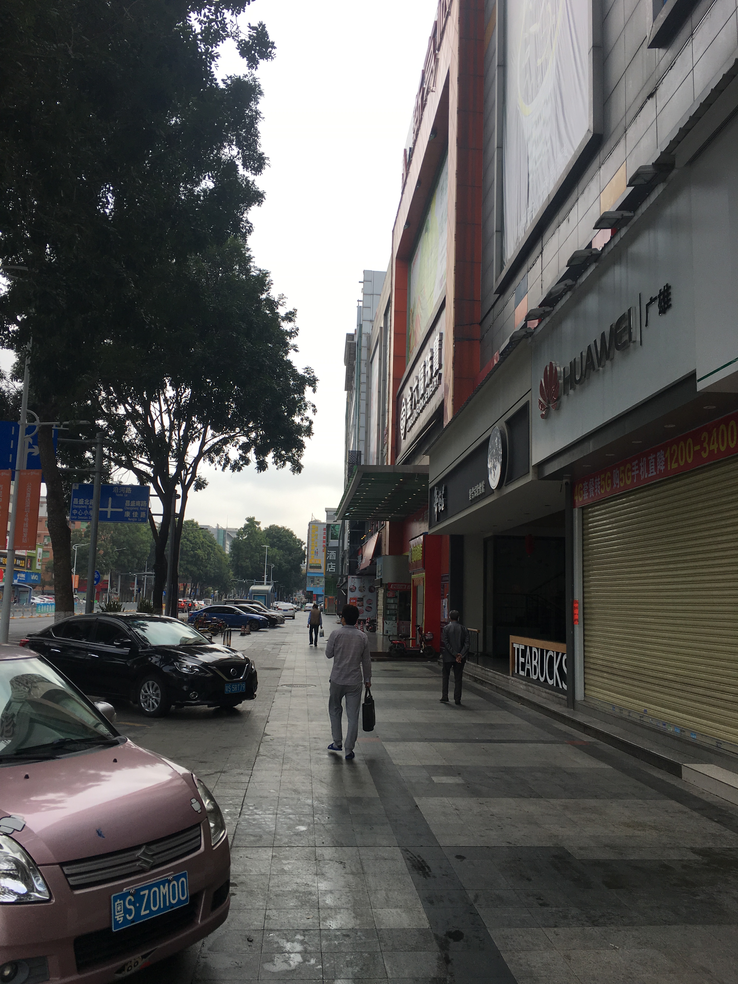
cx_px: 369
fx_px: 824
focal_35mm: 29
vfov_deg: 61.7
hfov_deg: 48.2
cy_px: 492
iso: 25
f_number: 2.2
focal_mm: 4.15
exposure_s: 1/739
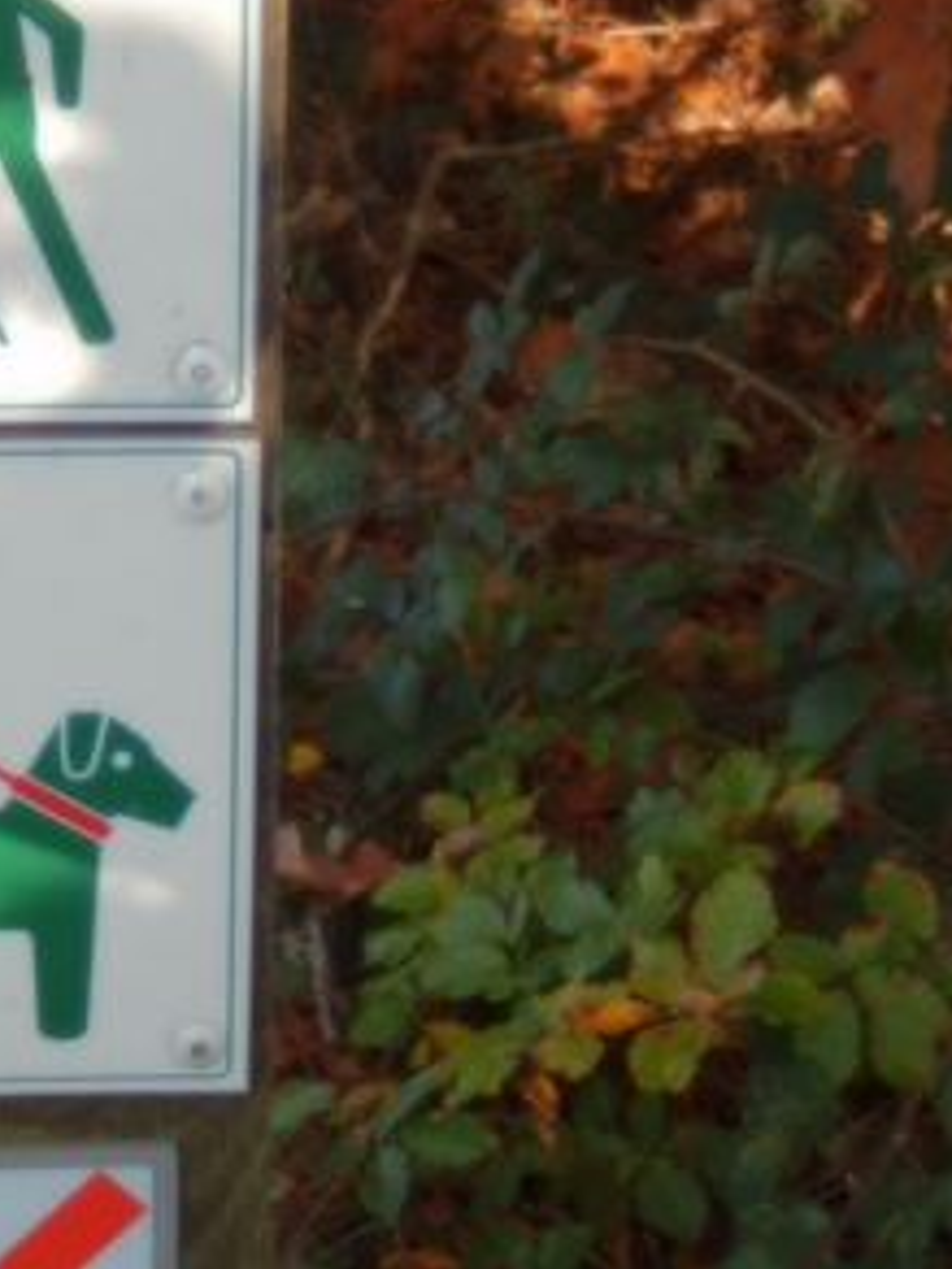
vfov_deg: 16.5
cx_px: 126
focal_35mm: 119
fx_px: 4364
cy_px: 839
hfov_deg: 12.4
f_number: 4.6
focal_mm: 10.4
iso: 125
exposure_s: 1/125
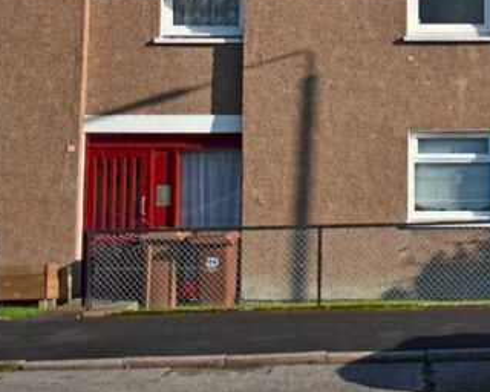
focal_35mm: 77
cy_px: 68
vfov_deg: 19.7
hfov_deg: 23.8
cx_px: 476
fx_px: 1117
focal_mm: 25
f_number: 4.5
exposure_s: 1/3200
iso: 400
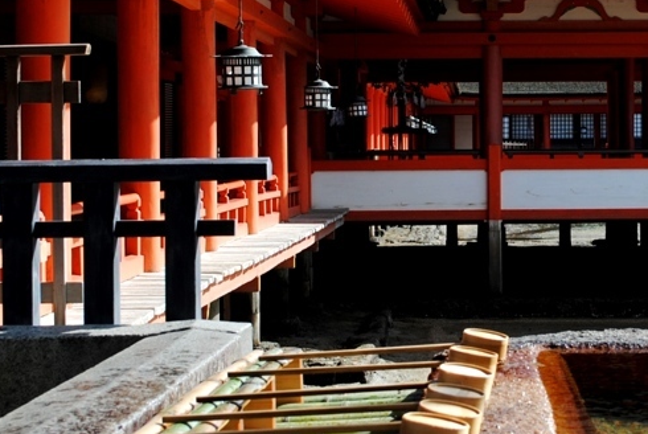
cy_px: 152
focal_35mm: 94
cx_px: 513
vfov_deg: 14.6
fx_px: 1694
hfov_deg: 21.4
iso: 100
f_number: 6.3
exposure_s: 1/200
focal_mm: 30
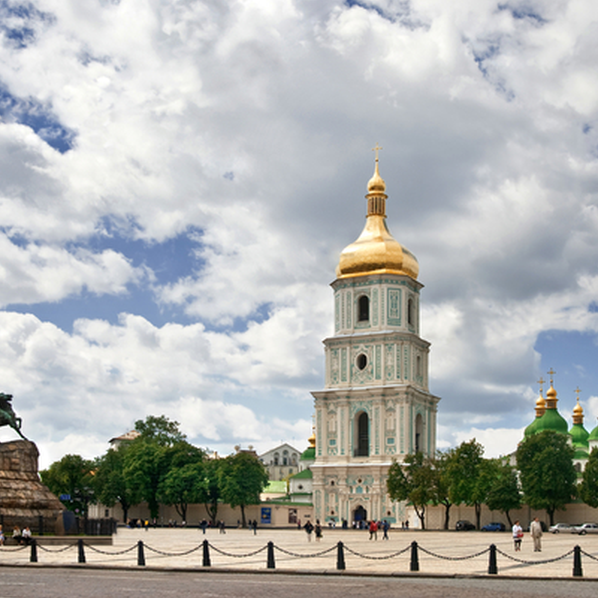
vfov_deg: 36.8
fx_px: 899
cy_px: 299
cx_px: 333
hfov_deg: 36.7
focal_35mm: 46
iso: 125
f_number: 5.6
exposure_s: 1/1000
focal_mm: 24
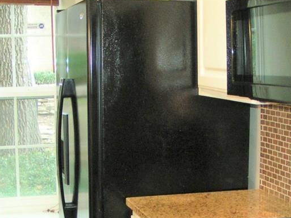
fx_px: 639
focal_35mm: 76
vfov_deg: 19.3
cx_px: 131
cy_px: 156
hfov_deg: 25.6
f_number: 2.8
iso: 200
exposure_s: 1/8
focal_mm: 5.8
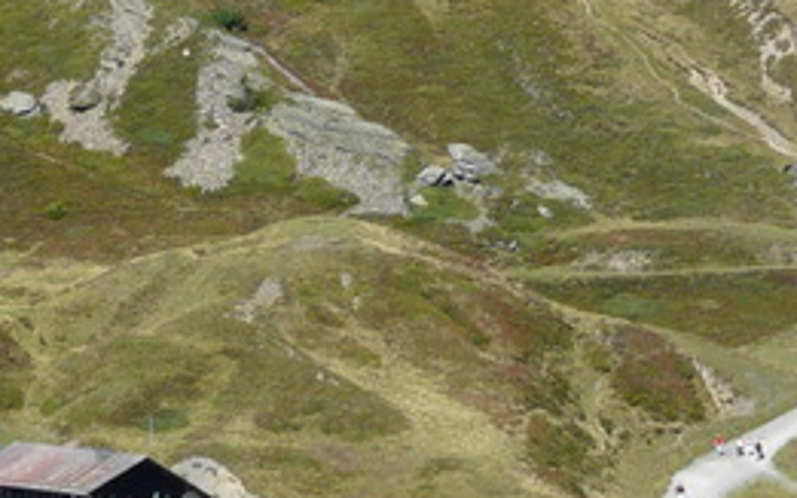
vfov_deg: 2.7
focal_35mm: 476
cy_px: 880
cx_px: -510
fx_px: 10337
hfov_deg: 4.4
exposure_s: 1/400
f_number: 5.6
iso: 100
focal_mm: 19.2
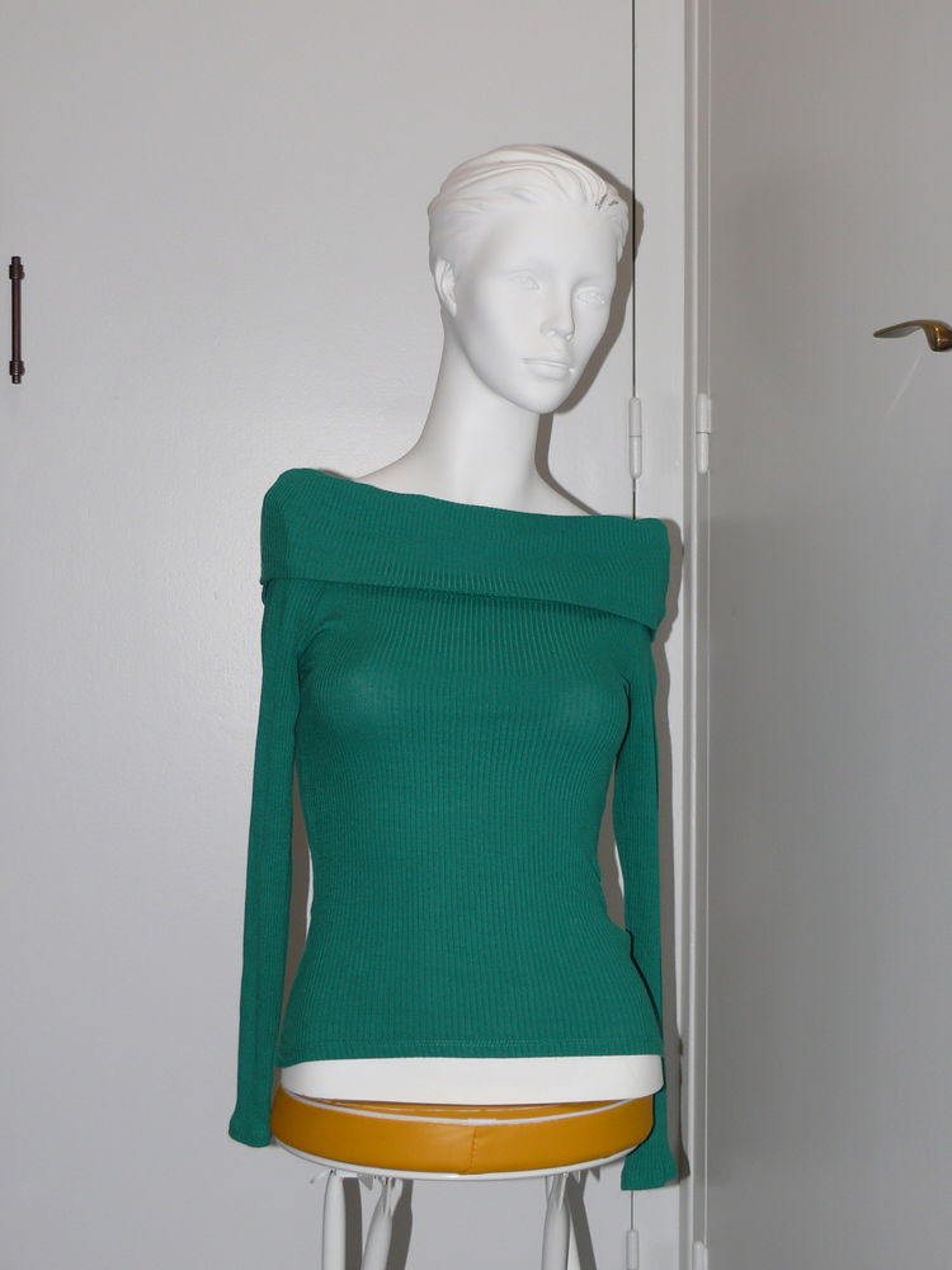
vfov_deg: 27.8
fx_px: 2567
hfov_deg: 21.0
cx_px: 476
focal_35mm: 70
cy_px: 635
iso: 100
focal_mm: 11.8
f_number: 3.2
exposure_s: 1/30
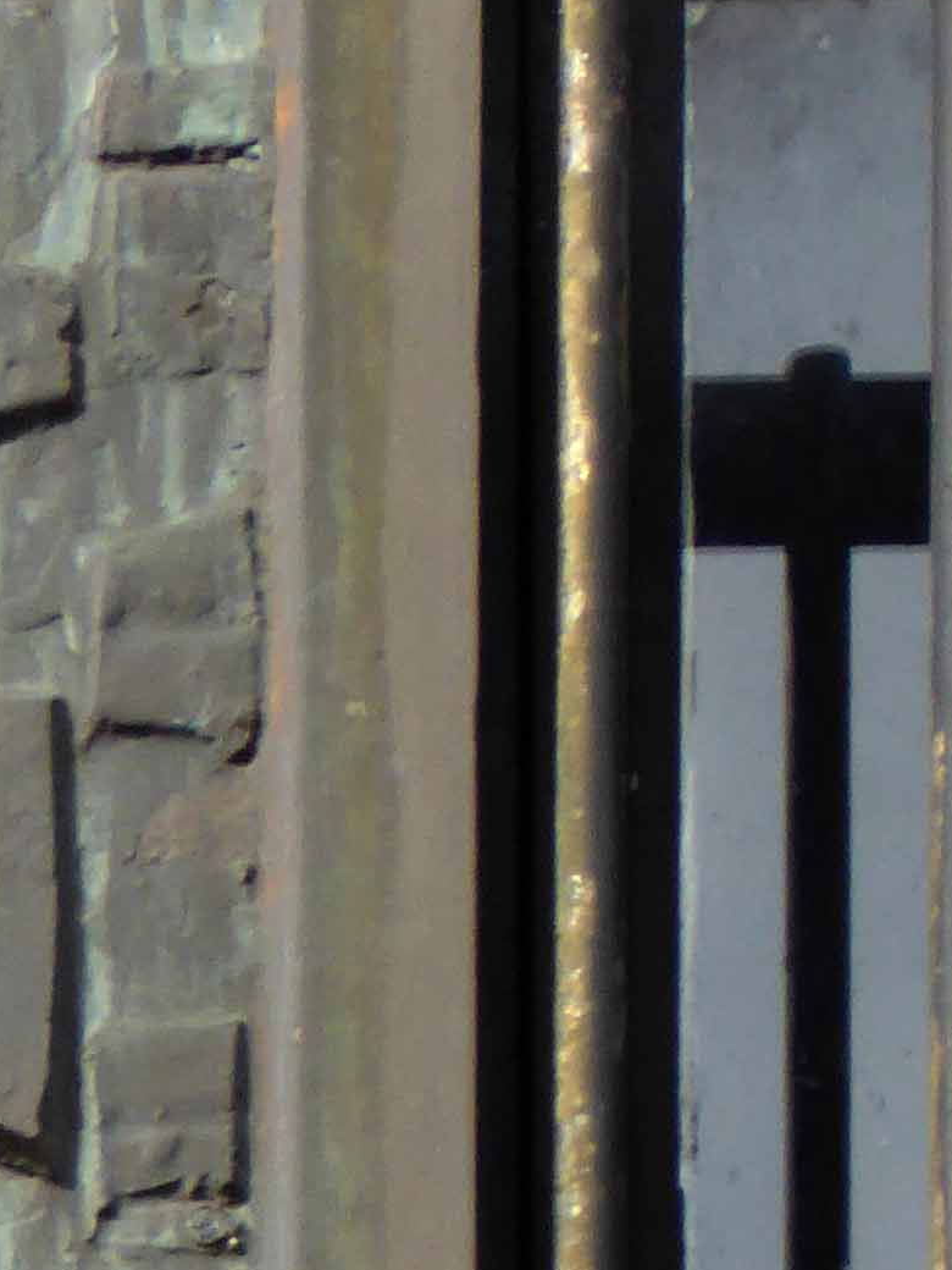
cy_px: 2060
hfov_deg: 1.8
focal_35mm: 833
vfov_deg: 2.4
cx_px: -1183
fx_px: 30545
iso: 100
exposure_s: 1/125
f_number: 5.5
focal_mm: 28.7
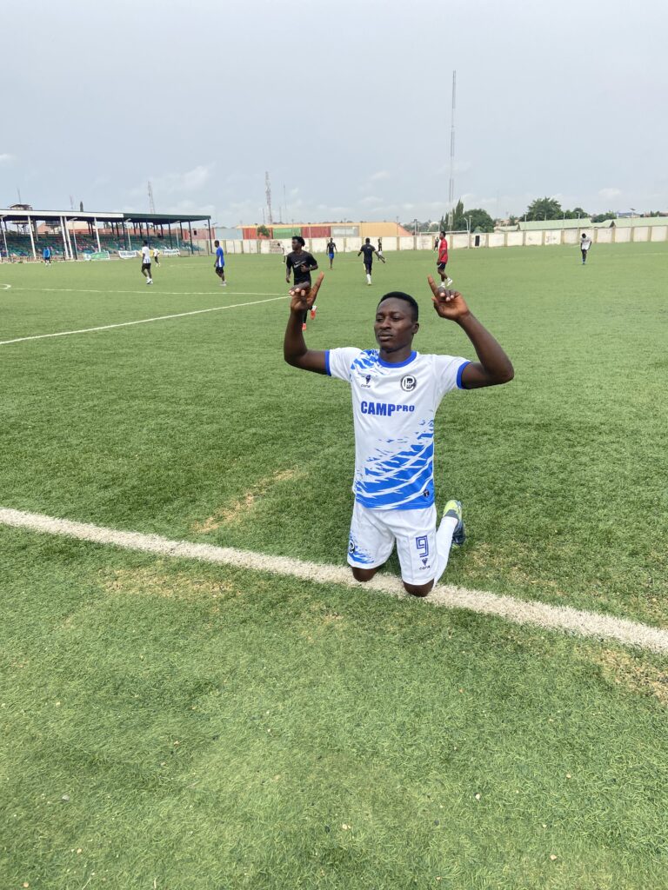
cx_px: 334
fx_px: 669
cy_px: 445
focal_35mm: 26
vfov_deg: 67.3
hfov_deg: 53.1
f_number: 1.8
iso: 32
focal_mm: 4.25
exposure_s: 1/1927
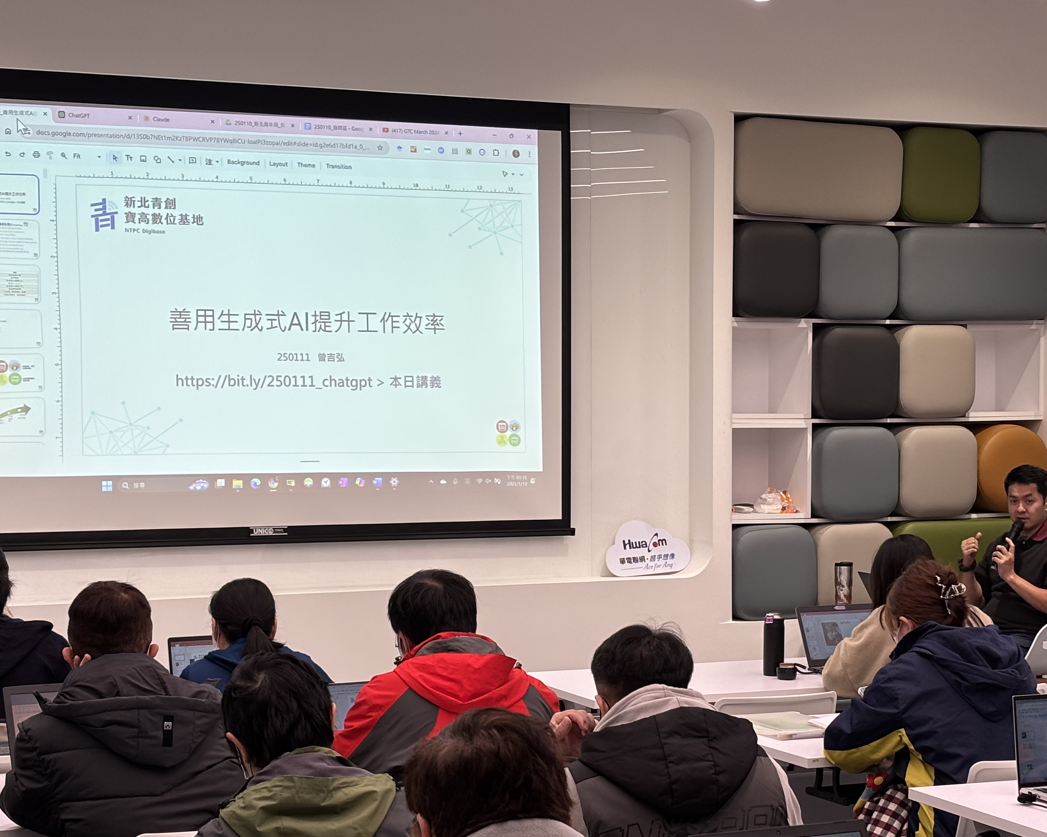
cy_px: 523
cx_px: 619
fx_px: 2386
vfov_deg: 19.9
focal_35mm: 77
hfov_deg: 24.7
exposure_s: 1/120
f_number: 1.6
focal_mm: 5.96
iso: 50
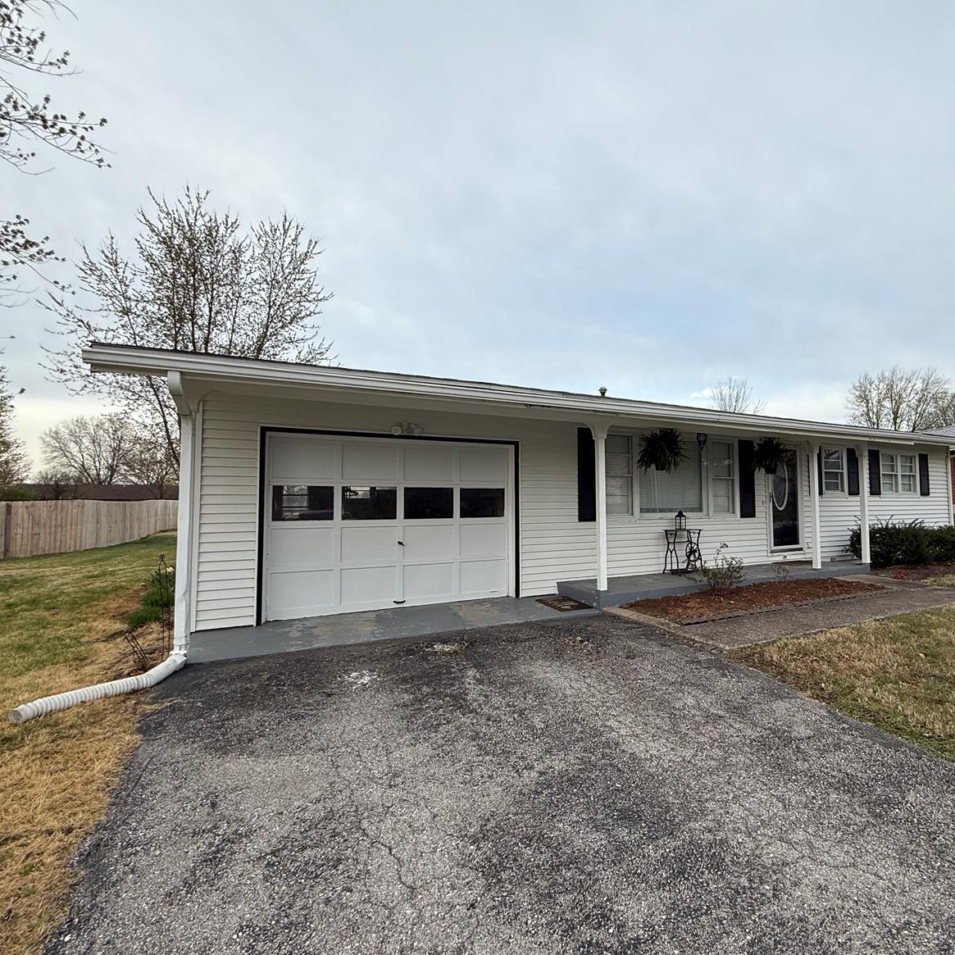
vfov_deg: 84.0
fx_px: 531
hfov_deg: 82.9
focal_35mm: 17
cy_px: 480
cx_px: 576
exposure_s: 1/564
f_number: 2.2
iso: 50
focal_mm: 2.22
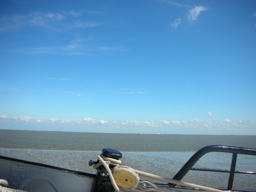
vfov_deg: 40.7
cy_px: 96
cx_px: 128
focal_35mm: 35
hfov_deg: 52.6
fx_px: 259
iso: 50
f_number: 8.5
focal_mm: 5.8
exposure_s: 1/106
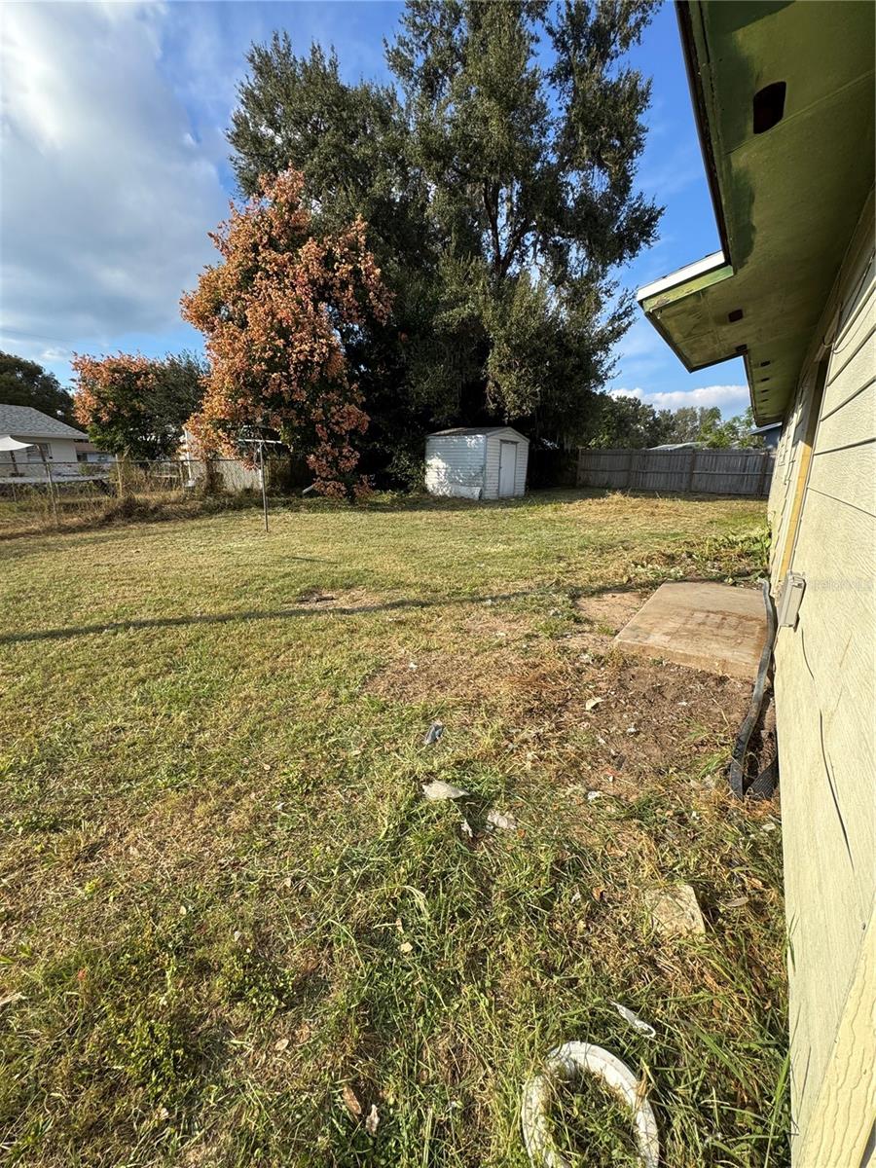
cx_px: 438
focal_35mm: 14
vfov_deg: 102.1
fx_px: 472
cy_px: 584
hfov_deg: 85.7
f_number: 2.2
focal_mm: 2.22
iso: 40
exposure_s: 1/879
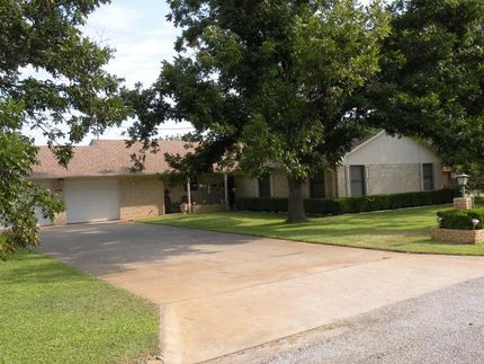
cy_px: 182
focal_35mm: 33
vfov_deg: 43.0
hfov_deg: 55.3
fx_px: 462
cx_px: 242
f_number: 5.6
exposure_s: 1/169
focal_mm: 5.8
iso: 64
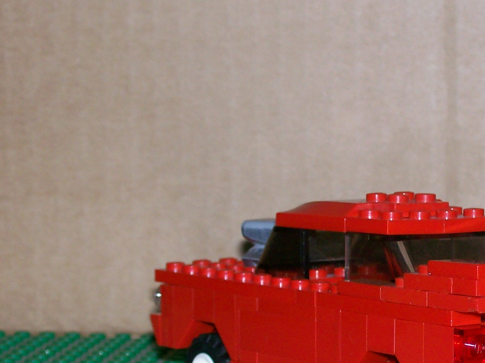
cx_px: 392
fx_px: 1905
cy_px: 209
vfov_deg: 10.9
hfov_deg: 14.4
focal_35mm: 136
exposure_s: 1/95.5
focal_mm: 11.6
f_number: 3.8
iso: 80
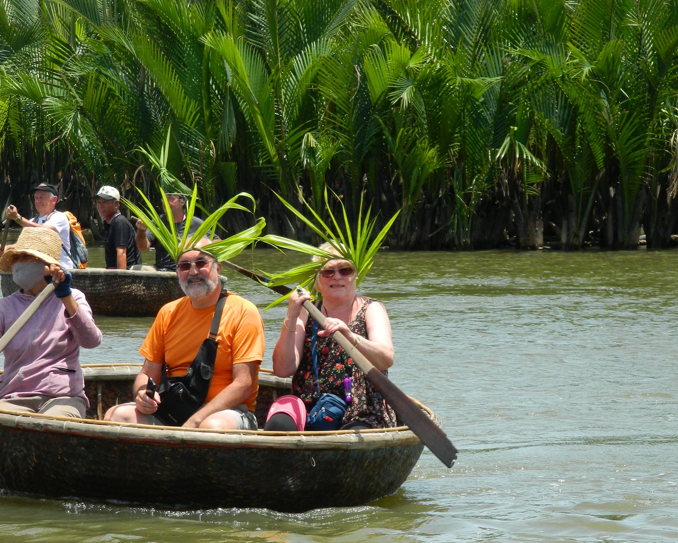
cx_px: 345
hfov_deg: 11.0
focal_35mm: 176
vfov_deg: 8.8
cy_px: 301
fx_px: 3532
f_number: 4.7
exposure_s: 1/500
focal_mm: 23.2
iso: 110
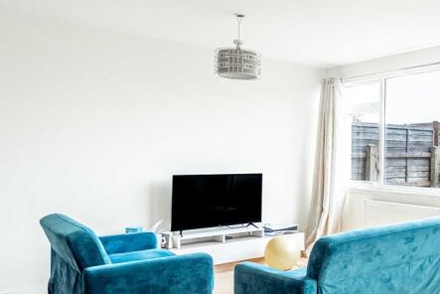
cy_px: 160
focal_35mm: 37
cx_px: 421
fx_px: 453
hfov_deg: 45.3
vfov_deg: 36.0
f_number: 8
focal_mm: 16
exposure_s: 1/40
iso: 200
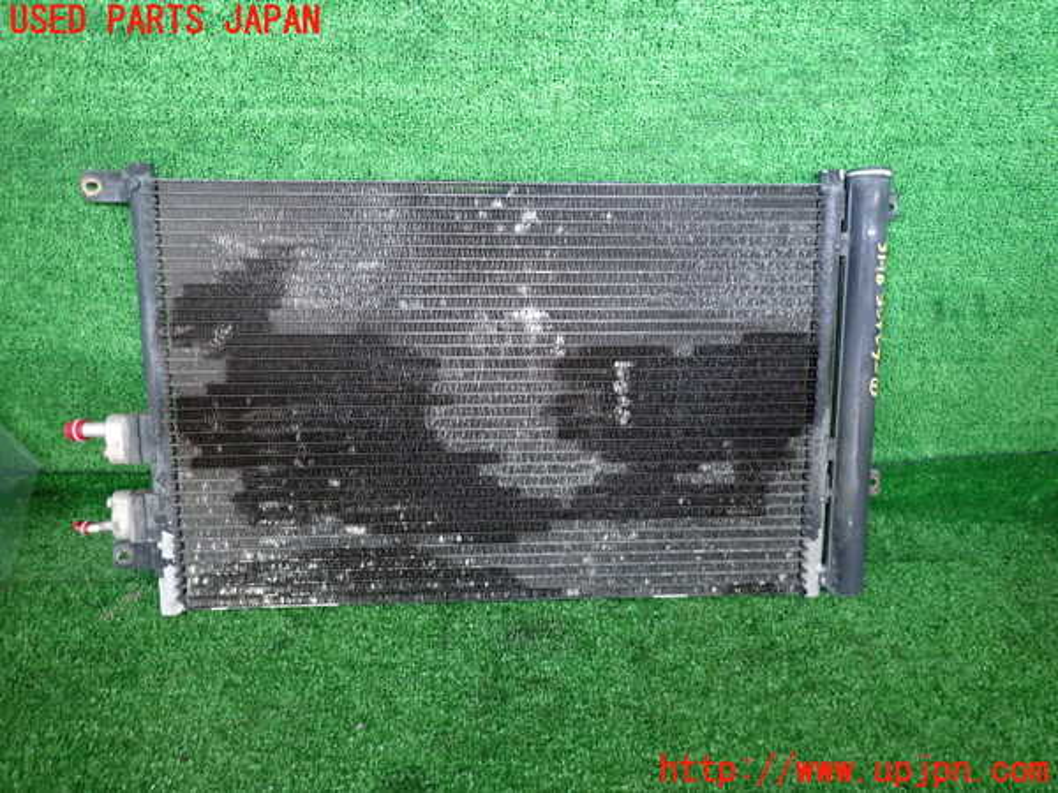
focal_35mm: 25
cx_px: 529
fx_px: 764
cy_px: 396
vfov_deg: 54.9
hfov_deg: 69.4
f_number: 2
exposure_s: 1/30
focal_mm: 4.5
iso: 320
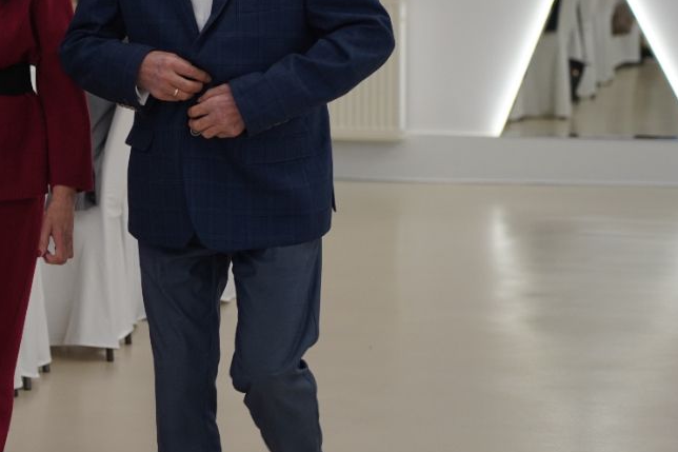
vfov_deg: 6.5
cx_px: 143
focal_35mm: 212
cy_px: 48
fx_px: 3991
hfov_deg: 9.7
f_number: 4
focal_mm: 105
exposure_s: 1/125
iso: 1000
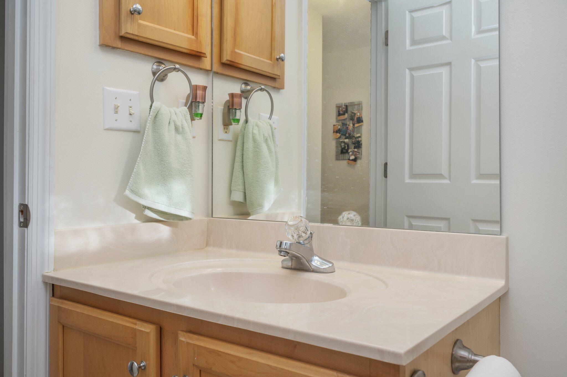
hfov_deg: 62.8
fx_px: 464
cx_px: 284
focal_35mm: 30
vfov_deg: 44.2
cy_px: 188
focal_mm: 29.5
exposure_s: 1/60
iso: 250
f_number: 9
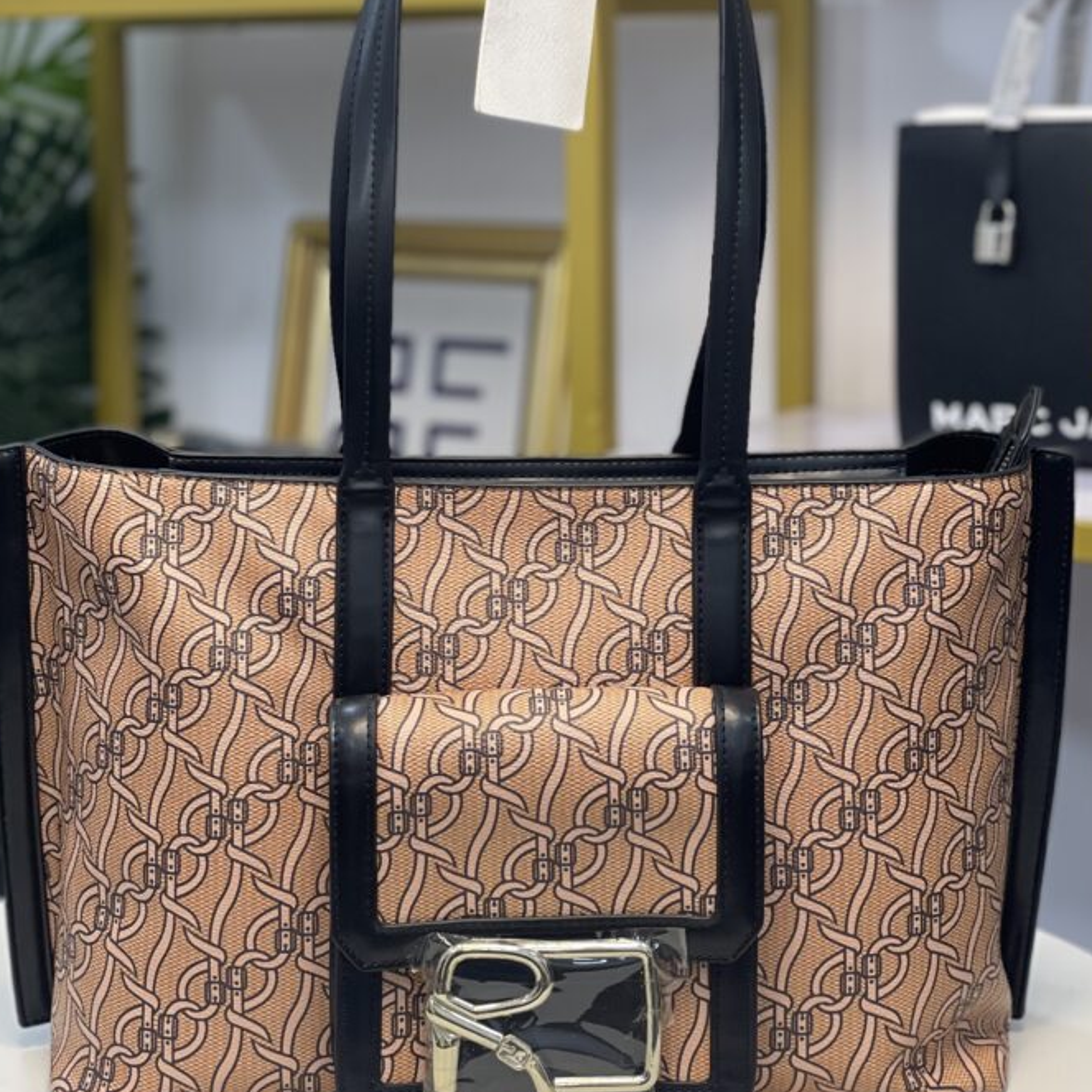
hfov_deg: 23.4
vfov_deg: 23.3
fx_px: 2641
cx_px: 553
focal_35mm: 74
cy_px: 362
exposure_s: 1/102
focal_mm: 6
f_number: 2
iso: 80
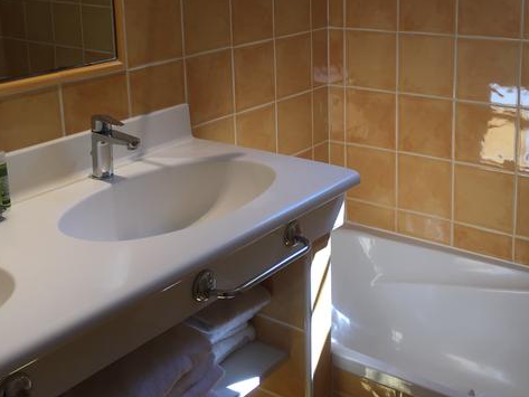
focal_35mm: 49
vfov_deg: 29.0
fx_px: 749
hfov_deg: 38.9
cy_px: 81
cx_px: 289
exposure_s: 1/101
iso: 32
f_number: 2.2
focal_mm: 4.15
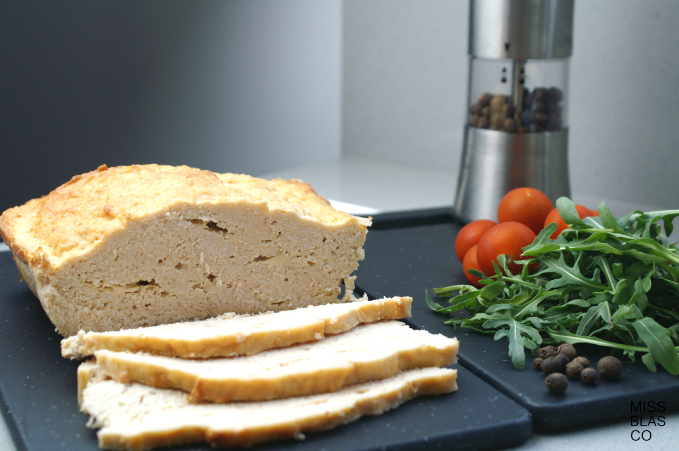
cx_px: 340
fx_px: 1272
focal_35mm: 68
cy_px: 226
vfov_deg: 20.1
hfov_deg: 29.9
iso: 400
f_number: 6.3
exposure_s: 1/320
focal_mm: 45
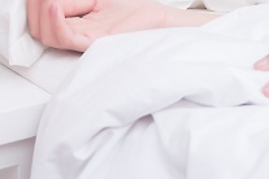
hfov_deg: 17.0
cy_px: -56
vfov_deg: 11.1
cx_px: 177
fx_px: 897
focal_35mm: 120
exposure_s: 1/160
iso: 100
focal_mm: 31
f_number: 8
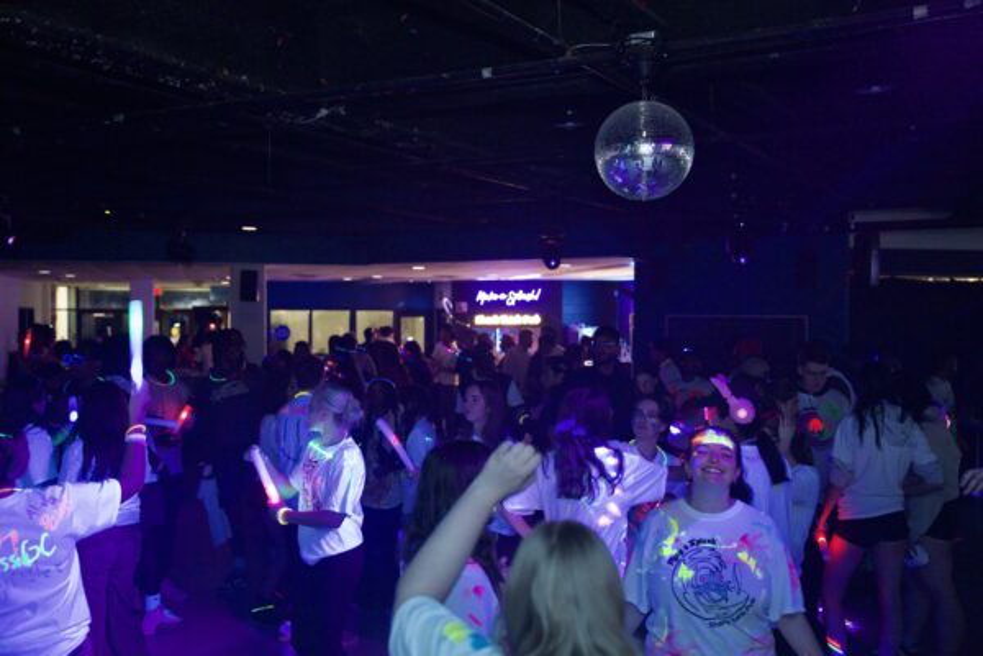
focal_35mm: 37
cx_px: 492
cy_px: 328
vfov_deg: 35.9
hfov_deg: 51.9
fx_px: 1010
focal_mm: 37
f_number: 2.8
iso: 6400
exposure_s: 1/100
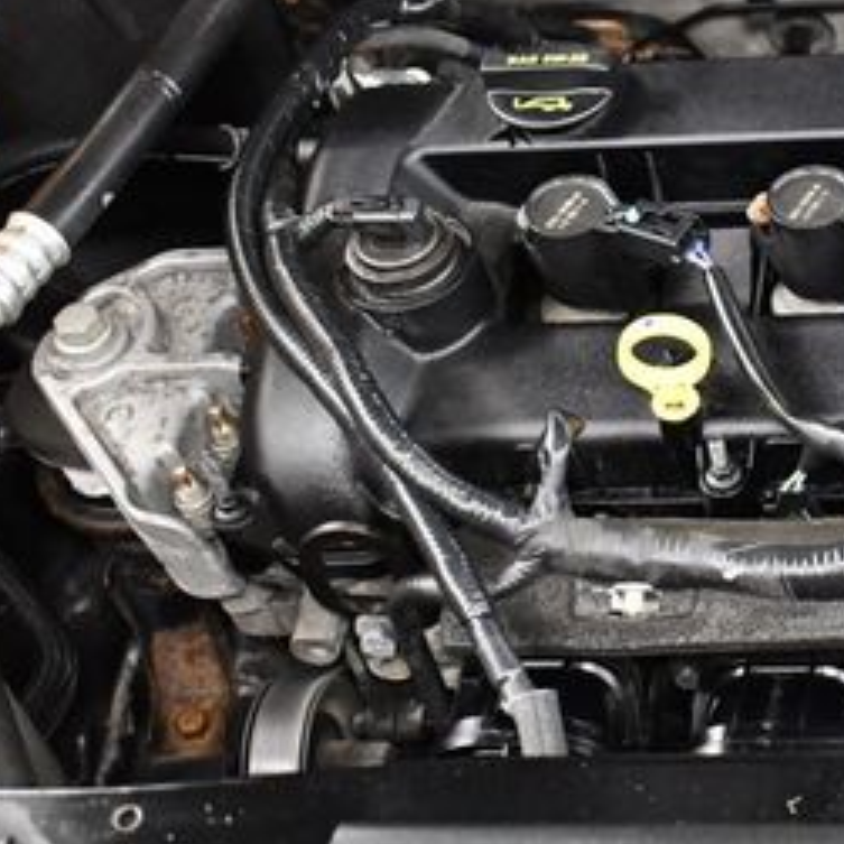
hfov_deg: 21.0
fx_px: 2152
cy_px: 383
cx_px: 945
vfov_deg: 22.2
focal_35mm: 78
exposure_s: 1/80
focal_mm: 18
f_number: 3.5
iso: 3200
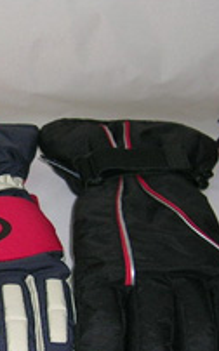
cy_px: 254
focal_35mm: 110
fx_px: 1052
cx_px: -43
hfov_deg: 11.6
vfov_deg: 18.8
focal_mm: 5.4
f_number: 2.8
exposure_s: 1/60.1
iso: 50
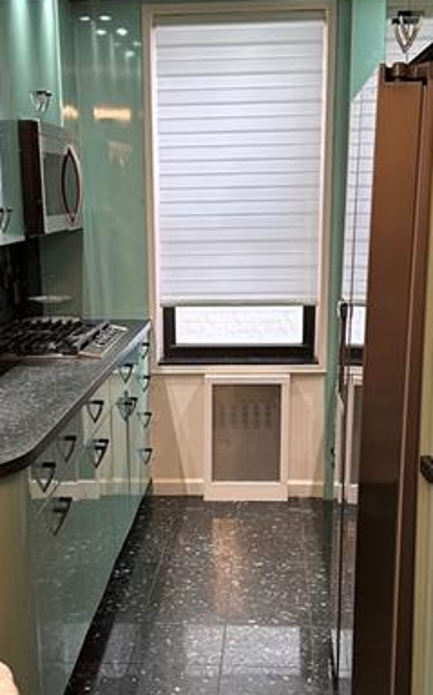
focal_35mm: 51
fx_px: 964
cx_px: 188
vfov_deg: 39.5
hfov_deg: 25.3
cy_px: 410
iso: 200
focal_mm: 6.86
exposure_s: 1/120
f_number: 1.78
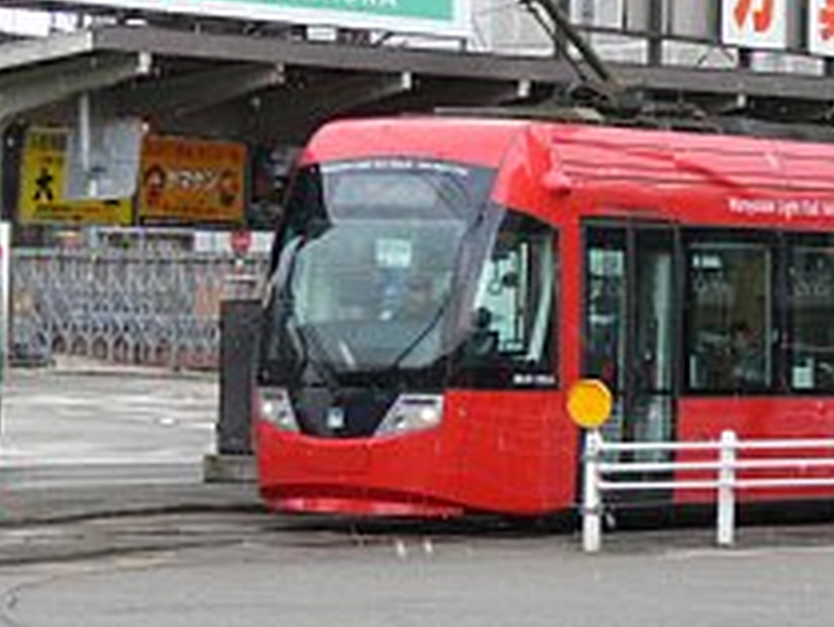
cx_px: 658
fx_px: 5713
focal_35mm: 237
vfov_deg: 6.3
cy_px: 160
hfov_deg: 8.3
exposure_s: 1/100
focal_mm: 26.2
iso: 80
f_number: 4.5
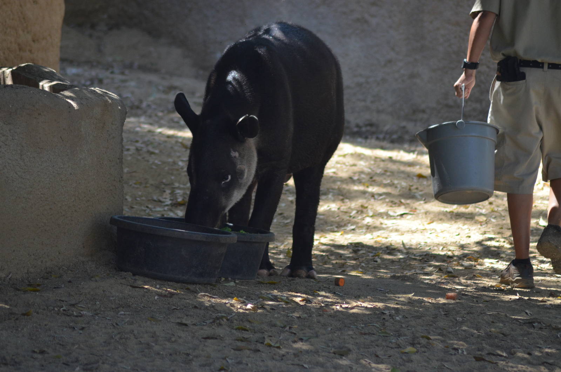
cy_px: 186
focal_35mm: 345
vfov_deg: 4.0
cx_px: 280
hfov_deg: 6.0
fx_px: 5366
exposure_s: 1/640
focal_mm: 230
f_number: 5
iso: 800
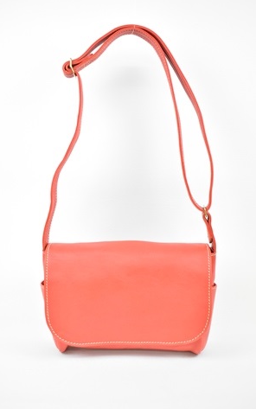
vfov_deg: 41.4
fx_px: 541
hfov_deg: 26.6
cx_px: 137
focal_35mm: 49
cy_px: 204
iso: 3200
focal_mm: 31
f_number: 5
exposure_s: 1/320
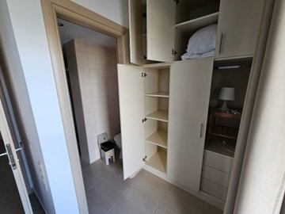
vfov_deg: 89.9
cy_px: 107
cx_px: 142
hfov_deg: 106.2
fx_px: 107
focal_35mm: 13
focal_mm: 2.2
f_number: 2.2
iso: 160
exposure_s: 1/70.8
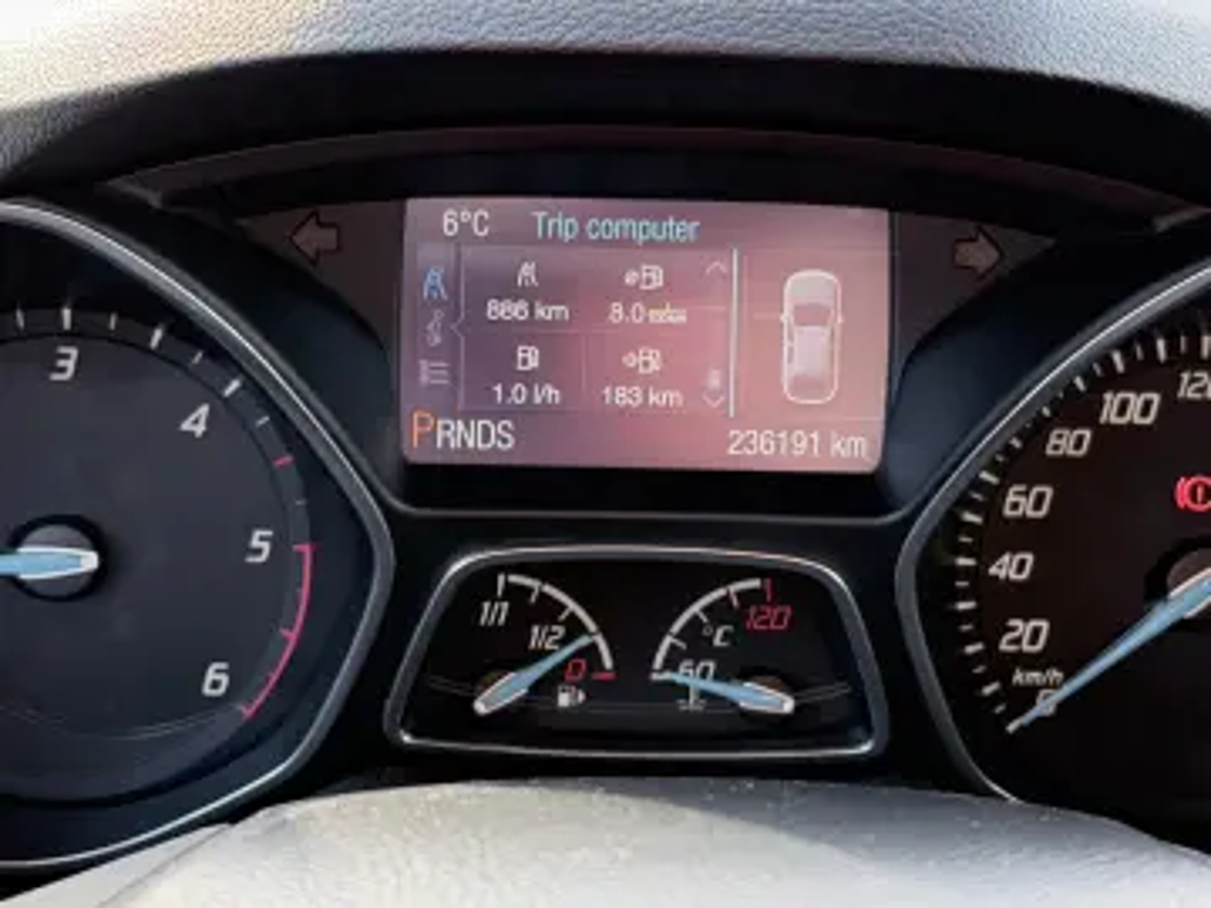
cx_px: 606
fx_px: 1294
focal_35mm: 37
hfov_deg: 50.1
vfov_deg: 38.7
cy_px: 454
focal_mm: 6.76
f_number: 1.78
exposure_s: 1/203
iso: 125
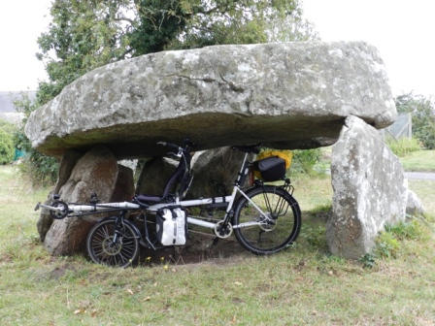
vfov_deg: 31.5
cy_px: 163
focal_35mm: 46
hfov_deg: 41.2
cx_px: 218
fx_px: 578
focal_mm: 8.1
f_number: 4.2
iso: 160
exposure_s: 1/40
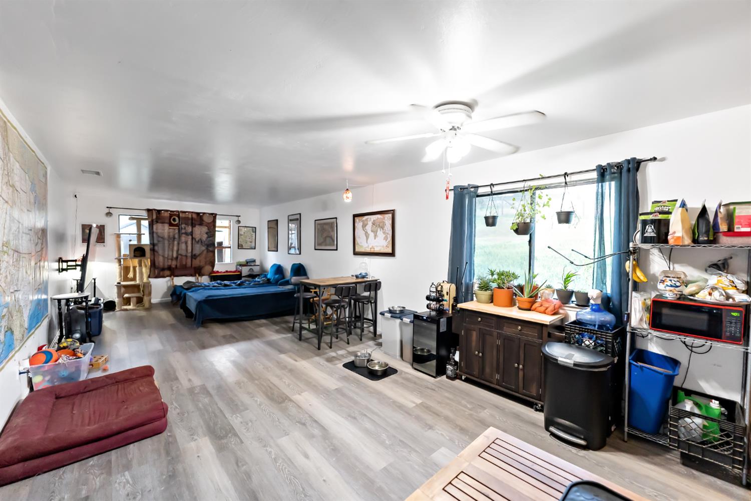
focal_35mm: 15
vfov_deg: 78.8
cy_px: 250
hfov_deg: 101.9
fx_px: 305
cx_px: 376
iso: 2000
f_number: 2.8
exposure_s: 1/160
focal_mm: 14.6
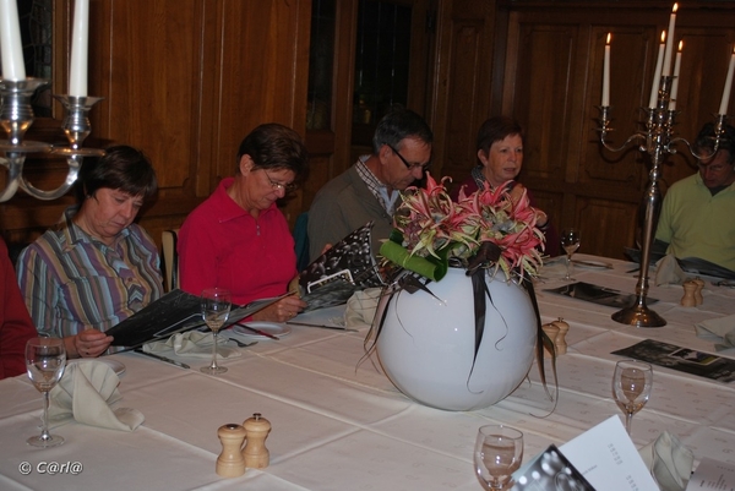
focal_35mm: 48
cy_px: 246
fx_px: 981
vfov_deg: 28.1
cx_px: 368
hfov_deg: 41.1
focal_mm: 32
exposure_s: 1/60
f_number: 5
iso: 200
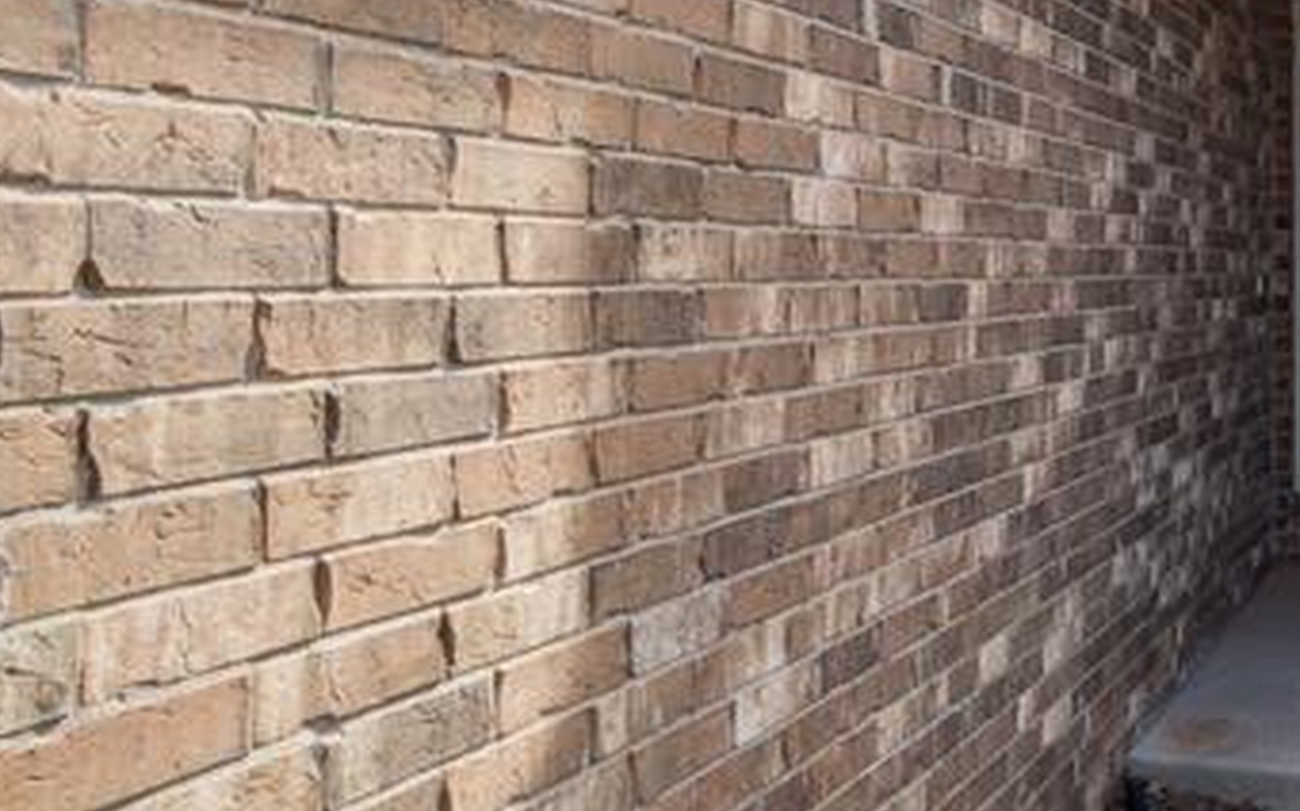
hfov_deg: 34.7
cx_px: 1562
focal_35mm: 46
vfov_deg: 27.6
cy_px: 218
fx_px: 1629
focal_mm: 10
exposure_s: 1/500
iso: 100
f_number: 9
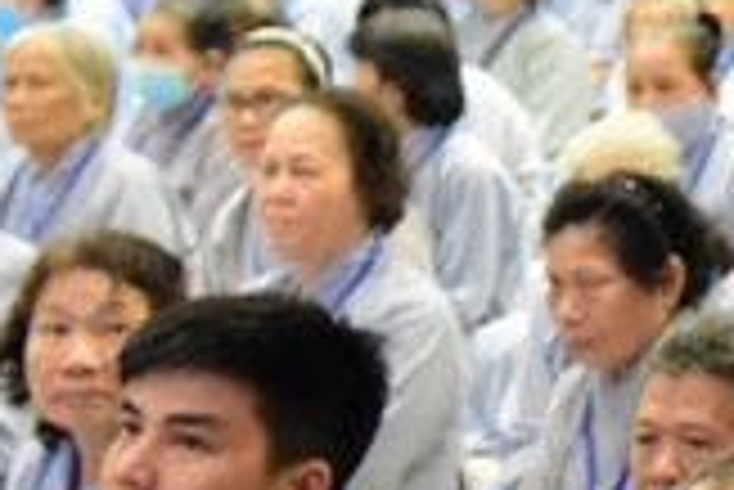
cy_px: -126
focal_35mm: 191
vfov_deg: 7.1
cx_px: 1261
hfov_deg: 10.2
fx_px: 3898
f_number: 5.6
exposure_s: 1/40
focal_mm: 48
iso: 3200
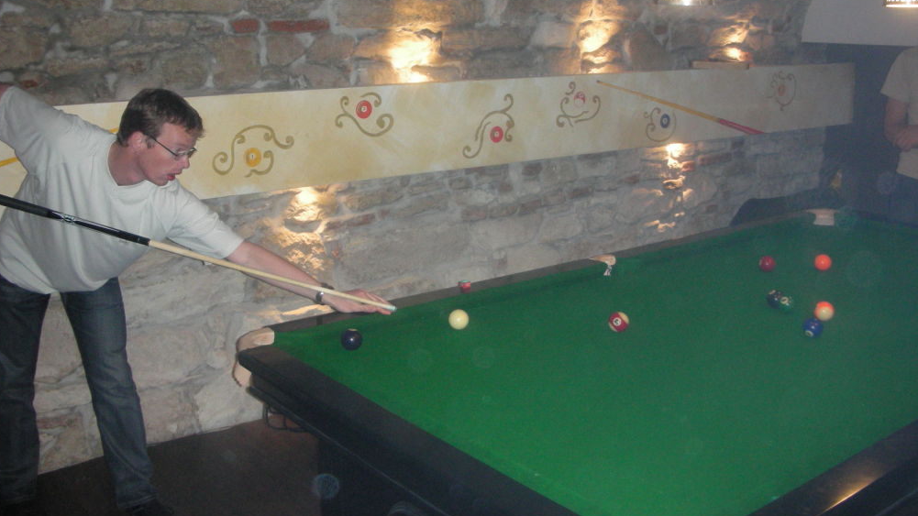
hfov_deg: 51.6
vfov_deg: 30.2
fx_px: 949
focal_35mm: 39
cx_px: 456
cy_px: 177
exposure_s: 1/60.1
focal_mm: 5.8
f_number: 3
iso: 200
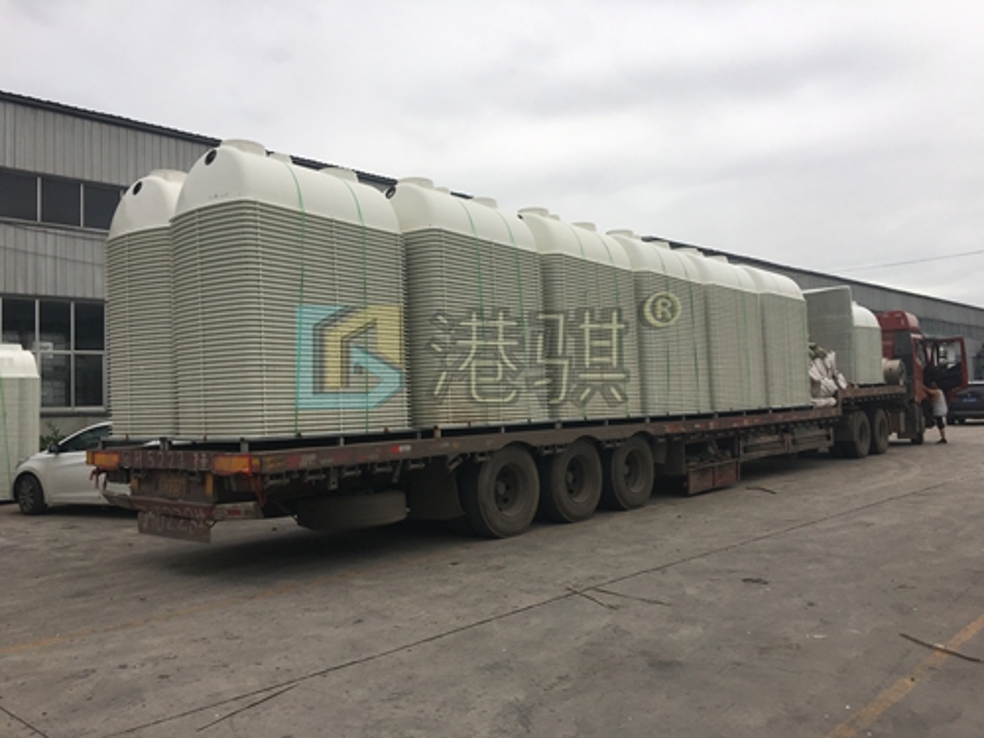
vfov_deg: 48.2
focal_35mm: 29
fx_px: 824
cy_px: 369
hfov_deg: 61.7
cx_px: 492
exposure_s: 1/392
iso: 25
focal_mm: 4.15
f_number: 2.2
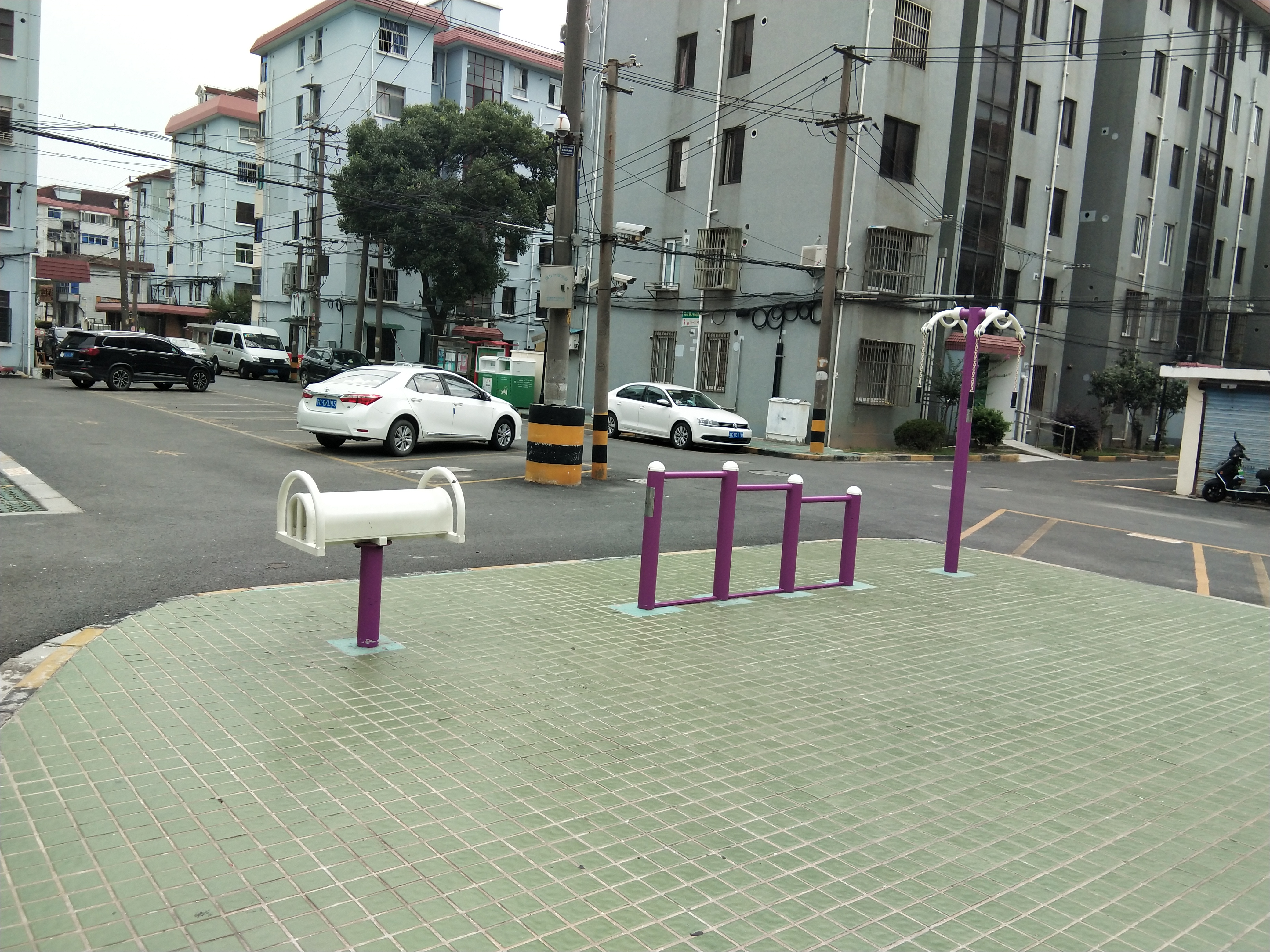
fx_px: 1137
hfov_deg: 58.4
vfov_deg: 45.4
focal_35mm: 31
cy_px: 476
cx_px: 635
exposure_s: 1/622
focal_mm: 3.69
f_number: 2.2
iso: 50
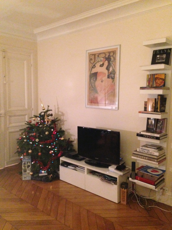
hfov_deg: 42.9
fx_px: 219
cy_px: 115
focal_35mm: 33
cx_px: 86
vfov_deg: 55.4
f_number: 2.4
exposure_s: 1/15
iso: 800
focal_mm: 4.12
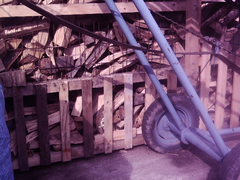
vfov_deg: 38.6
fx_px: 257
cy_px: 81
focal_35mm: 37
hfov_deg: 50.1
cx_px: 112
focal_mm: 8.13
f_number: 4
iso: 71
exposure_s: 1/210
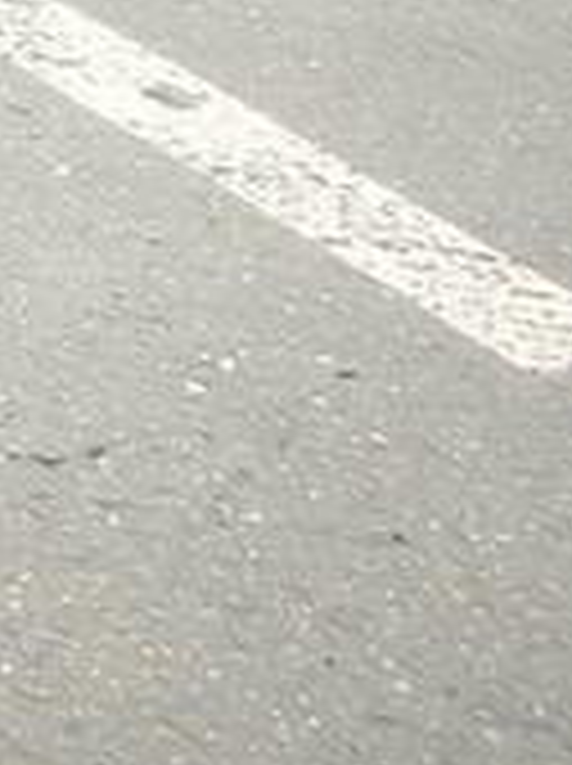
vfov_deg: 8.8
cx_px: -1594
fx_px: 4661
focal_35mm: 211
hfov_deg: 6.0
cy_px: -868
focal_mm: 5.8
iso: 50
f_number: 8.5
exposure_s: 1/61.6
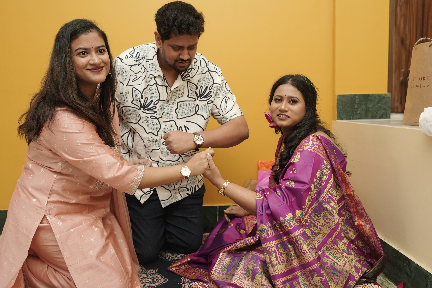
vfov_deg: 36.9
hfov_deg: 53.1
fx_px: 432
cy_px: 144
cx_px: 216
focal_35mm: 36
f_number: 2.2
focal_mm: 24
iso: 250
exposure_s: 1/200
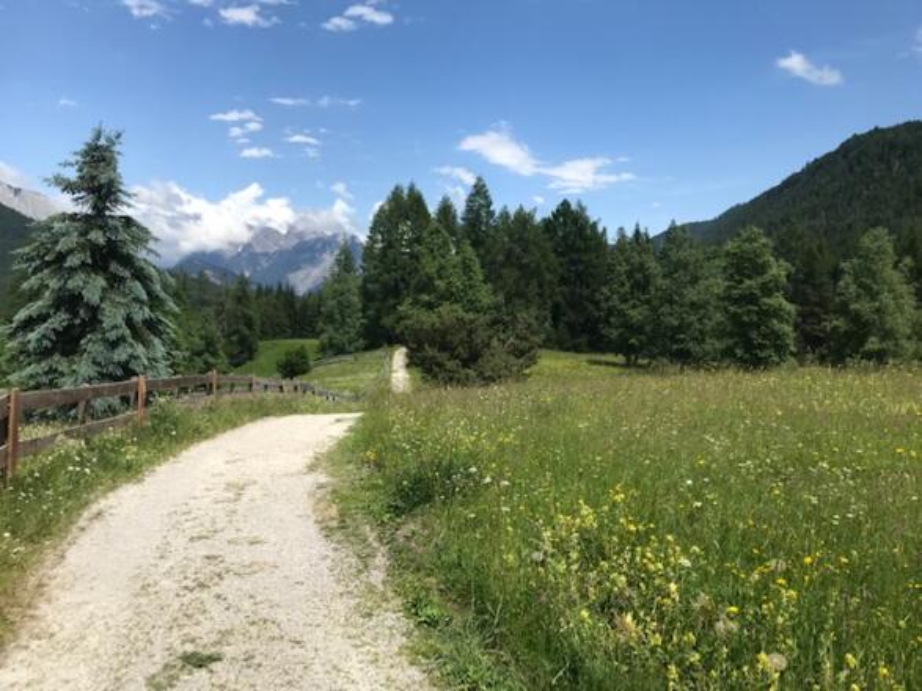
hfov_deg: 63.5
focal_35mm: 28
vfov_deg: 49.7
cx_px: 461
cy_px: 346
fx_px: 746
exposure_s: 1/3195
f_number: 1.8
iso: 20
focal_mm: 3.99
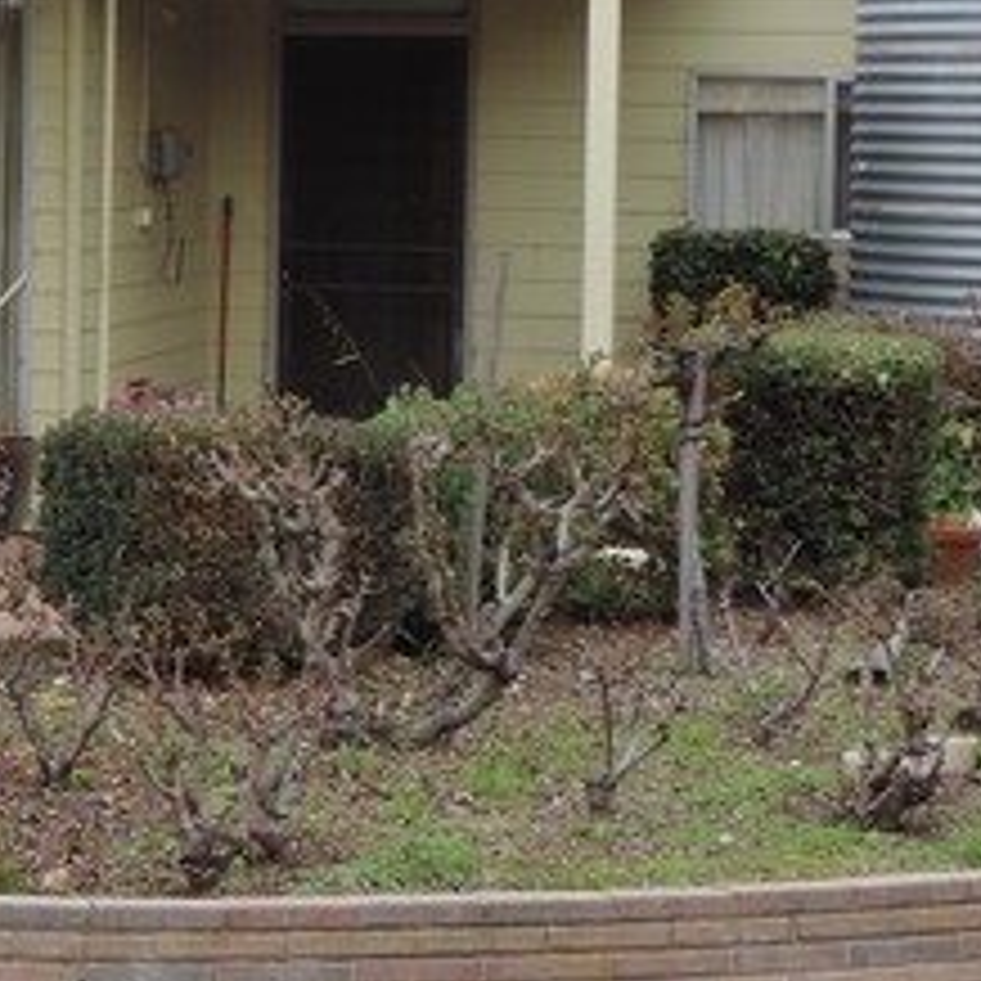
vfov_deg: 13.4
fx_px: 4168
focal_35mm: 130
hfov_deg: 13.1
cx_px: -126
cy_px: 320
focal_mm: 7.1
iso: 80
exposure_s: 1/200
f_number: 3.3
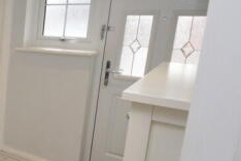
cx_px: -90
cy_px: 67
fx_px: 281
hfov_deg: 31.9
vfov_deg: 31.8
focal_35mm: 42
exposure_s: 1/60
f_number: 4
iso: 400
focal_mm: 10
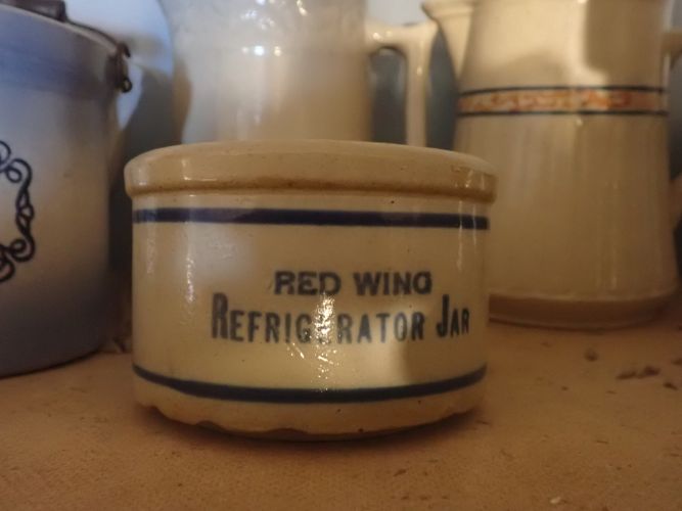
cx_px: 341
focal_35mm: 30
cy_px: 256
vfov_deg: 46.8
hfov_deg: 60.0
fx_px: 591
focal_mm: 5.4
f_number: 2.3
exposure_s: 1/30
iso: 1600
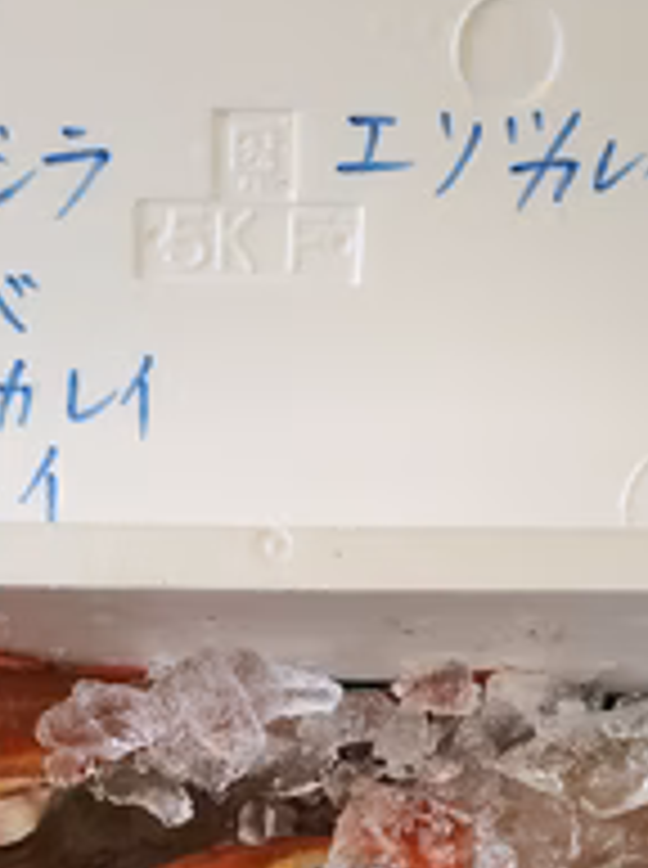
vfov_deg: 33.9
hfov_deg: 26.9
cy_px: 765
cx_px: 248
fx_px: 1352
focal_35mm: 54
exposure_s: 1/50
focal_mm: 4.3
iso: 400
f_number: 2.4
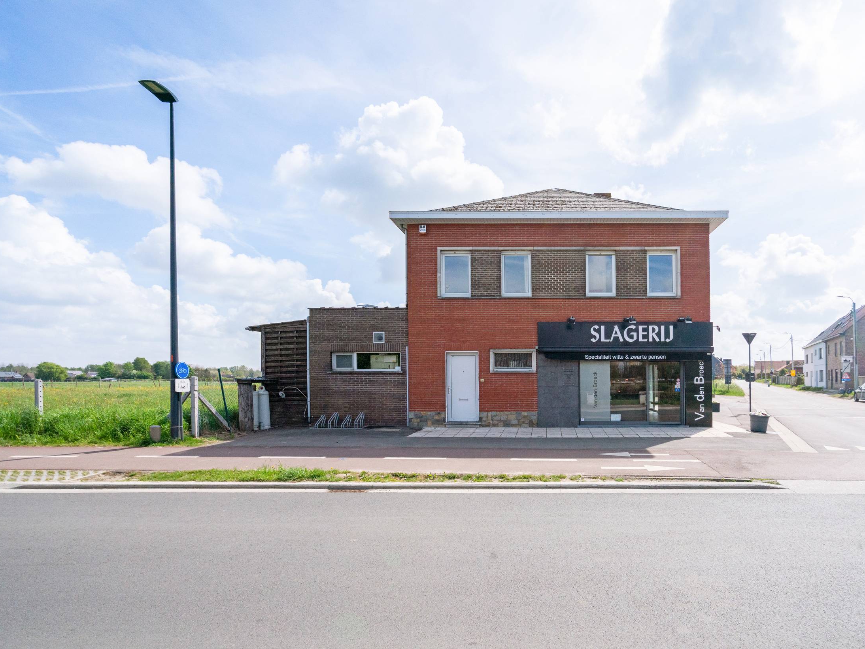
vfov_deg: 71.6
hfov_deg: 87.2
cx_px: 495
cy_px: 312
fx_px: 450
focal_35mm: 18
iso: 800
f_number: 11
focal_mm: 16
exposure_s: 1/2000
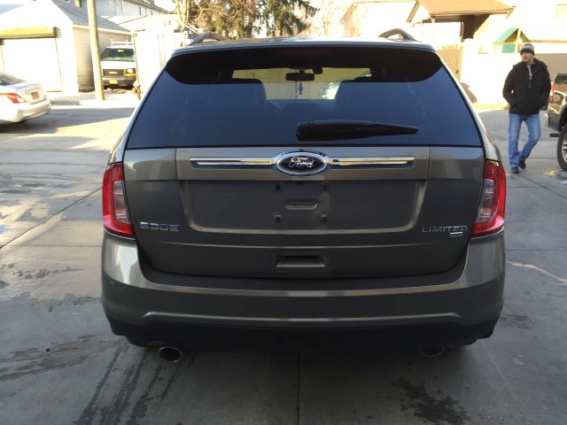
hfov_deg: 61.7
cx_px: 284
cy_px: 212
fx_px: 475
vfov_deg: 48.2
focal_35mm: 29
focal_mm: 4.15
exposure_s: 1/139
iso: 32
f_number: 2.2
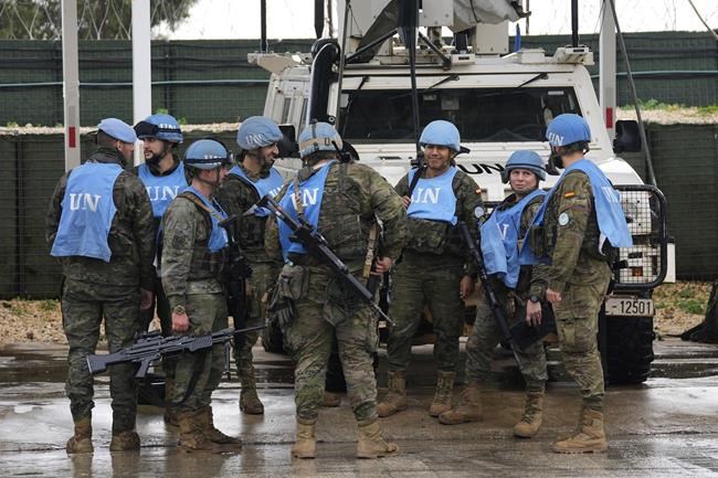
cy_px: 239
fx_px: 2831
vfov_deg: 9.7
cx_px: 359
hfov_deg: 14.5
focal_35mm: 142
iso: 250
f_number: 4
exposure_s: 1/500
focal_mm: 142
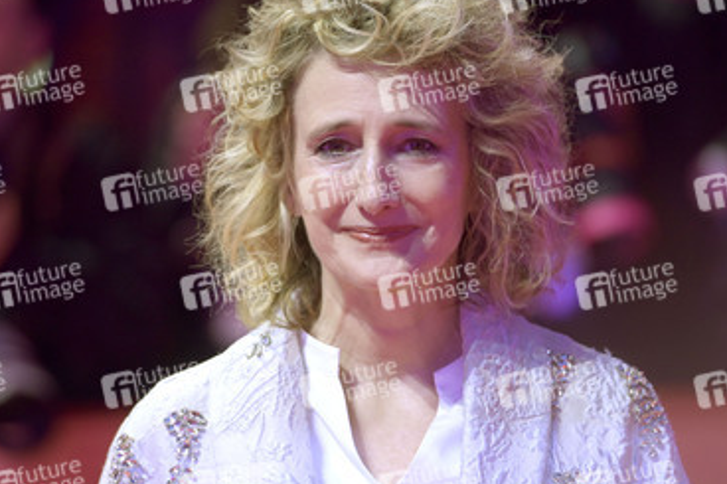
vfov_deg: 5.6
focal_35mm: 245
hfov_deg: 8.4
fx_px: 4945
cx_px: 376
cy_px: 237
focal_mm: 200
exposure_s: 1/500
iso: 1250
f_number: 3.5
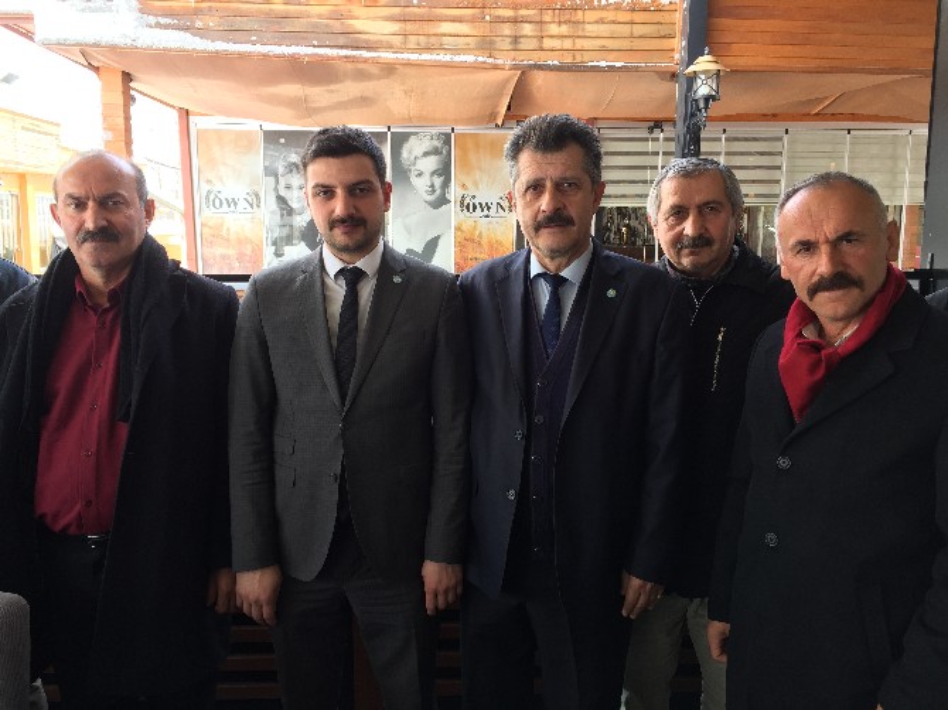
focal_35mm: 29
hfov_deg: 61.7
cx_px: 474
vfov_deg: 48.2
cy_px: 355
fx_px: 794
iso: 32
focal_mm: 4.15
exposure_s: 1/100
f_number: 2.2
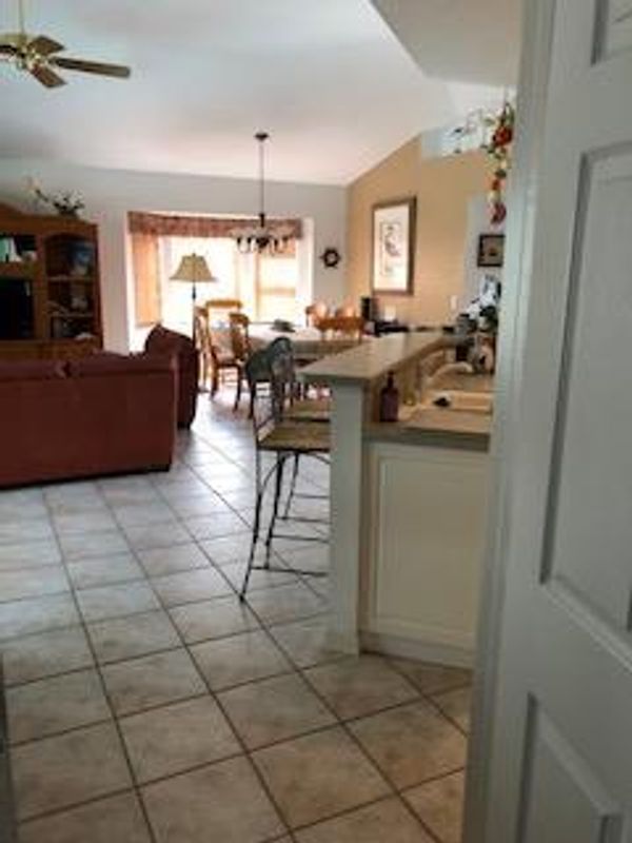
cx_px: 316
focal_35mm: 28
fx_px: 682
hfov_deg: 49.7
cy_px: 422
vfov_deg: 63.4
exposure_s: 1/30
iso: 32
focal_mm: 3.99
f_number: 1.8
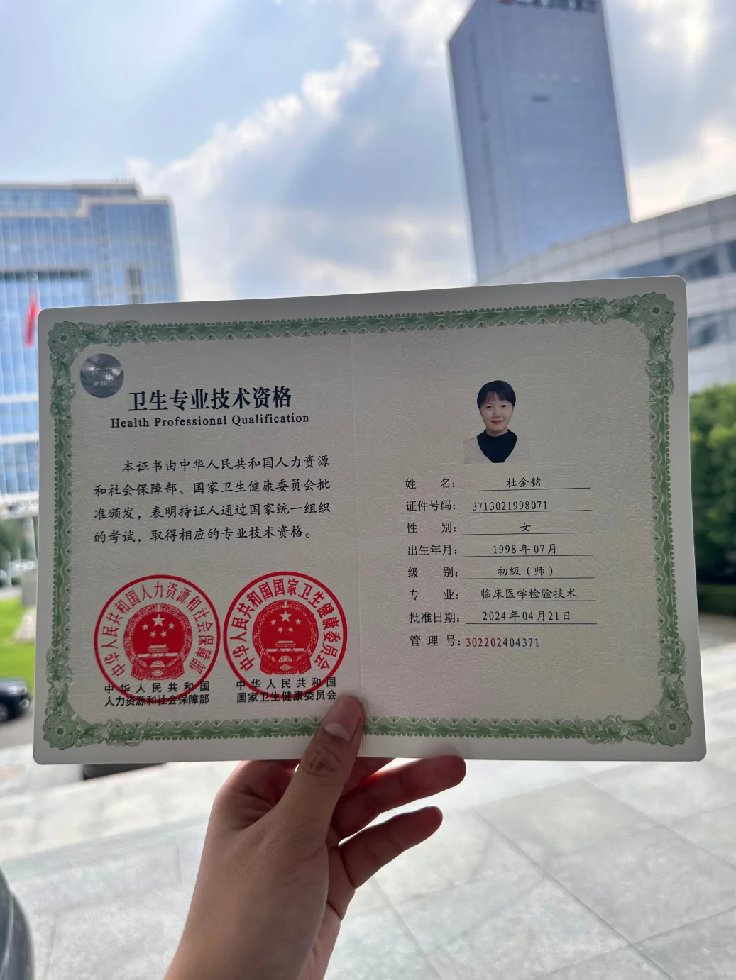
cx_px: 364
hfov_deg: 54.9
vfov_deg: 69.4
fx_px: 709
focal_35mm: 25
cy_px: 470
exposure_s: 1/2469
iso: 80
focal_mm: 6.86
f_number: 1.78
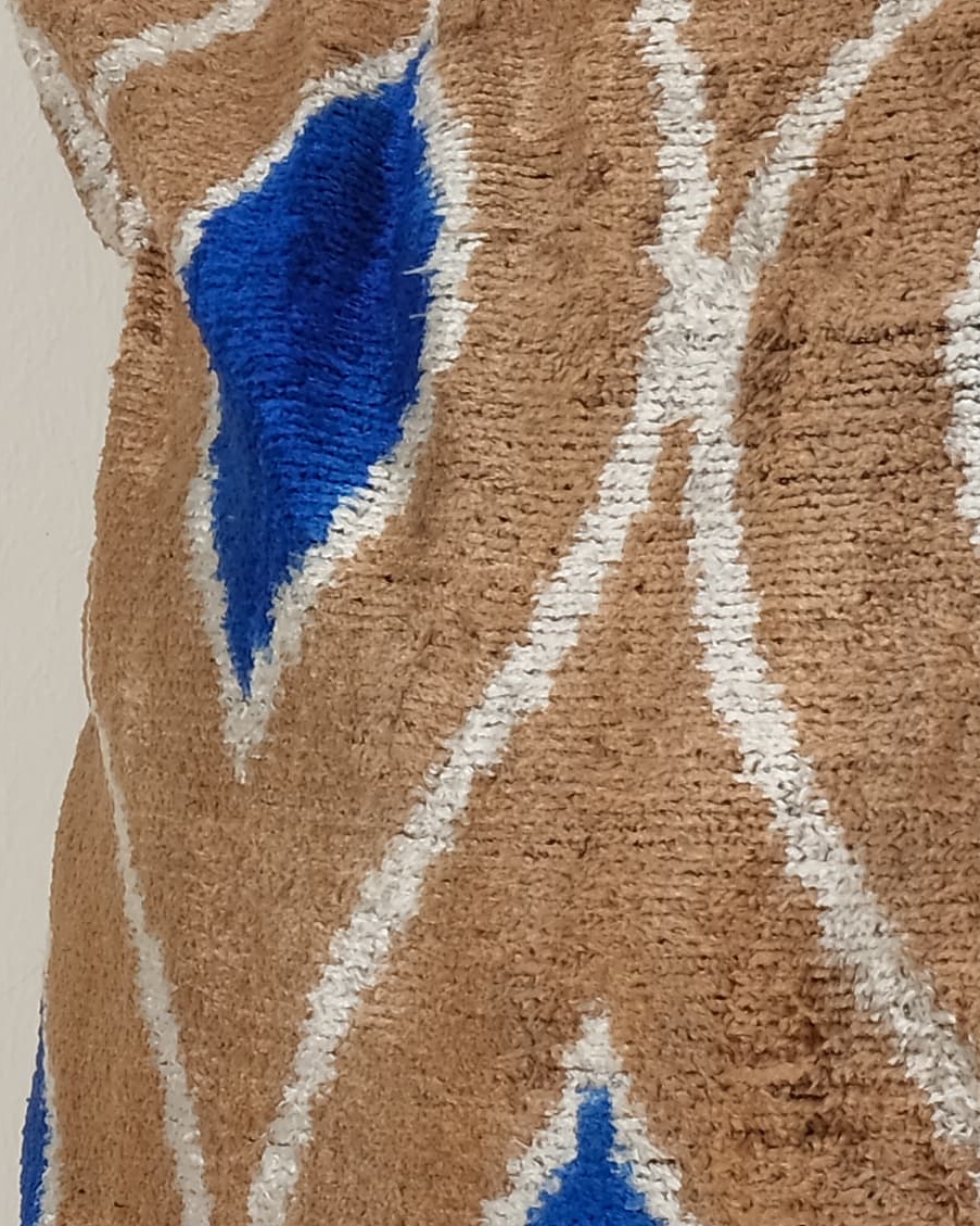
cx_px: 2085
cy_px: 1122
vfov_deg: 8.6
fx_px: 8086
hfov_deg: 6.7
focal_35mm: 223
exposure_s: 1/160
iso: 80
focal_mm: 28.9
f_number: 13
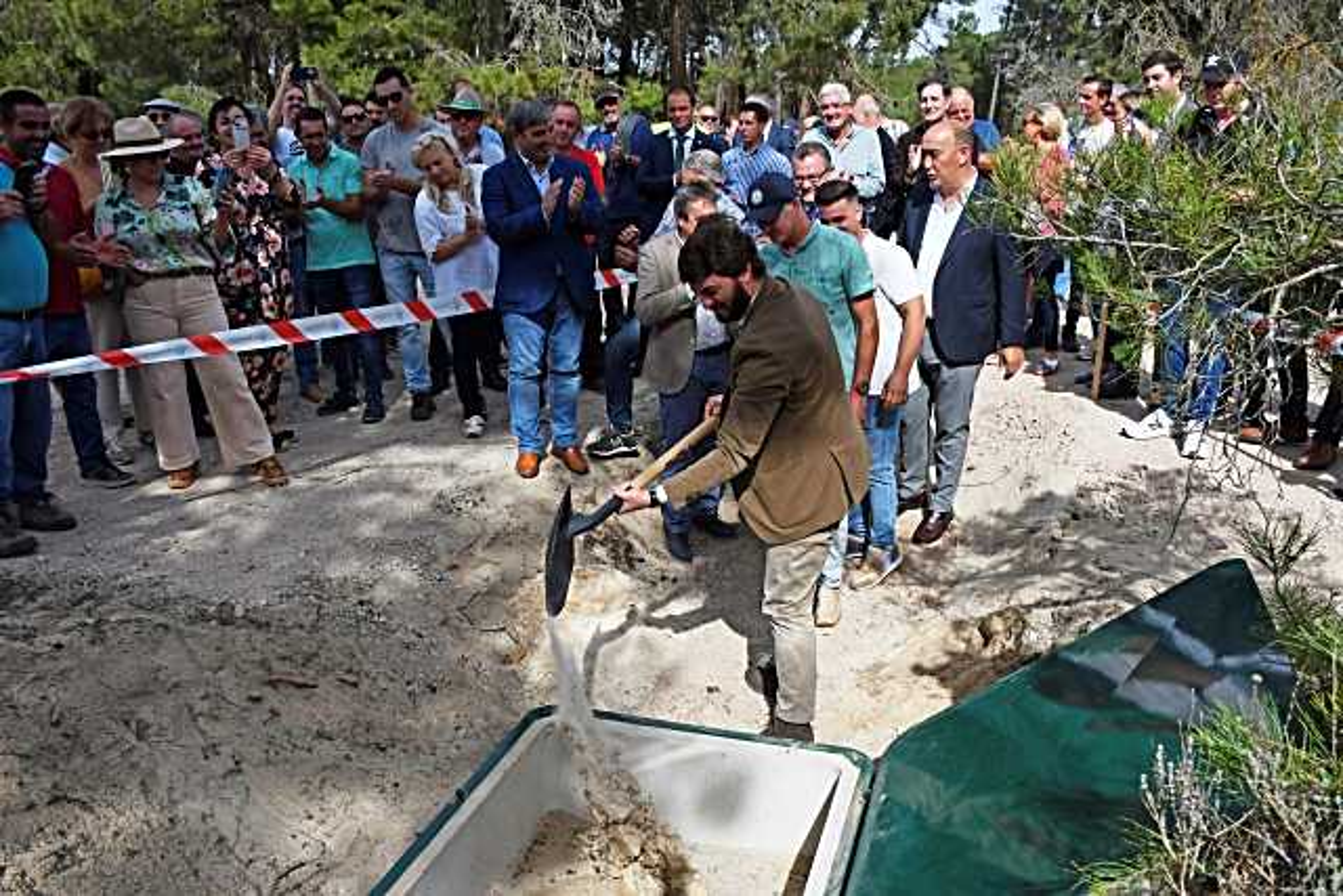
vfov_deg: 48.0
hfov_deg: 67.4
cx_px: 672
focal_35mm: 27
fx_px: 1007
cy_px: 448
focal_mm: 18
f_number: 4.5
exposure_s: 1/4000
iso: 400
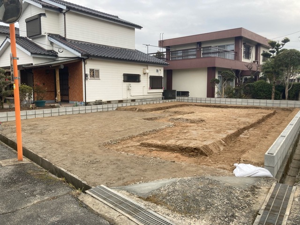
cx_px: 150
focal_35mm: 28
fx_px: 243
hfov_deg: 63.4
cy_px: 112
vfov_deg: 49.7
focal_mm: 3.99
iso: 20
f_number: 1.8
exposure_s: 1/245
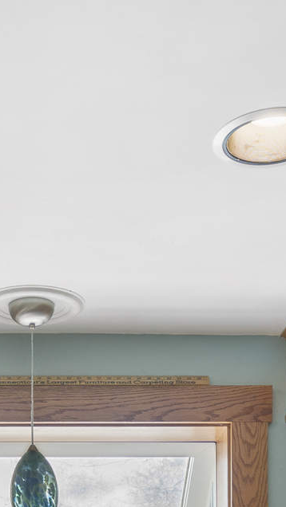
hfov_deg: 14.7
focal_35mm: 81
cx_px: 10
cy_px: 726
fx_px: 1091
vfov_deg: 22.3
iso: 200
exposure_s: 1
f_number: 9
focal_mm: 16
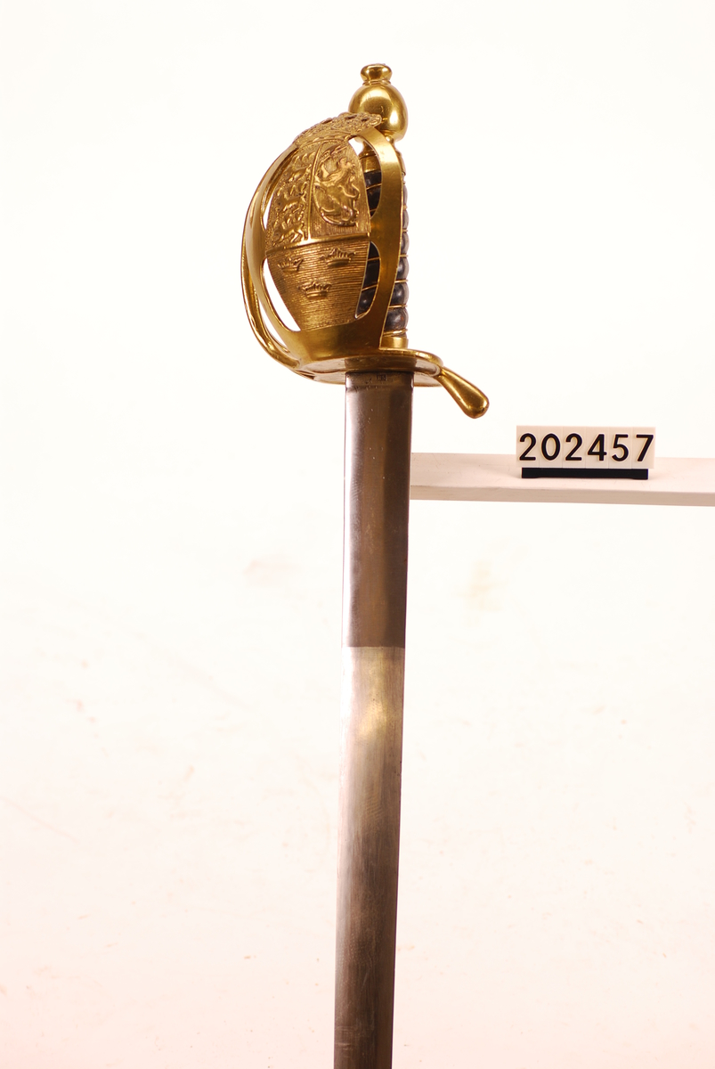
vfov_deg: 19.4
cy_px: 534
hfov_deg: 13.1
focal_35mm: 105
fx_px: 3120
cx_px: 358
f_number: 5
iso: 100
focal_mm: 70
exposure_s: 1/60
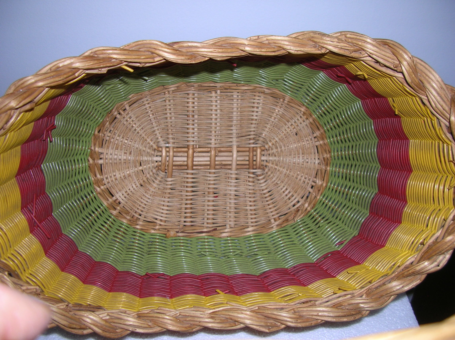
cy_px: 170
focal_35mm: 35
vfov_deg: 40.6
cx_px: 228
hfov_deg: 52.7
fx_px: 460
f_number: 2.8
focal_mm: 5.8
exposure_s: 1/60.1
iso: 50
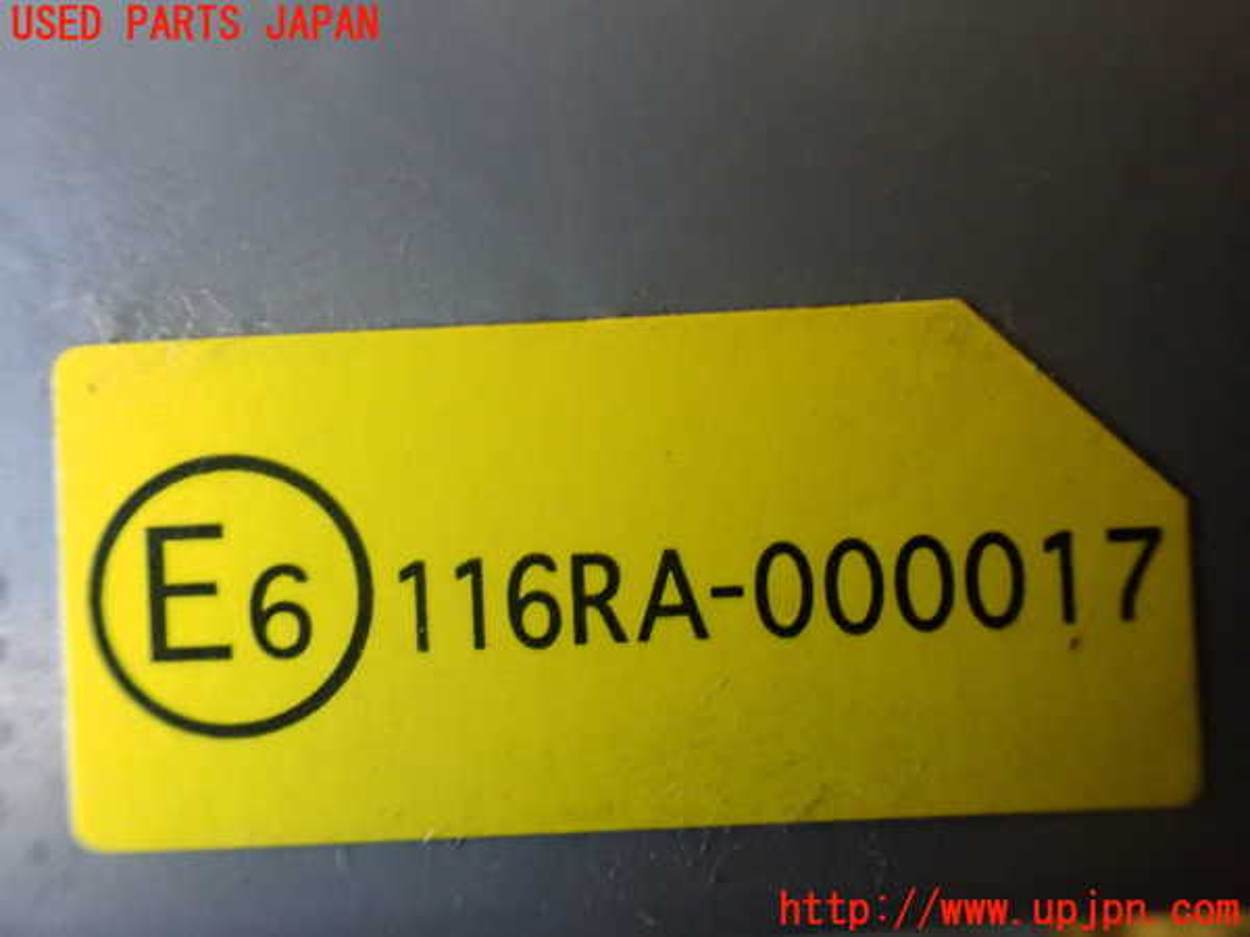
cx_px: 625
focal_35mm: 30
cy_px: 468
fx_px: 1083
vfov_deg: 46.8
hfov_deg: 60.0
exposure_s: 1/125
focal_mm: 5.4
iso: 640
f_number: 2.3
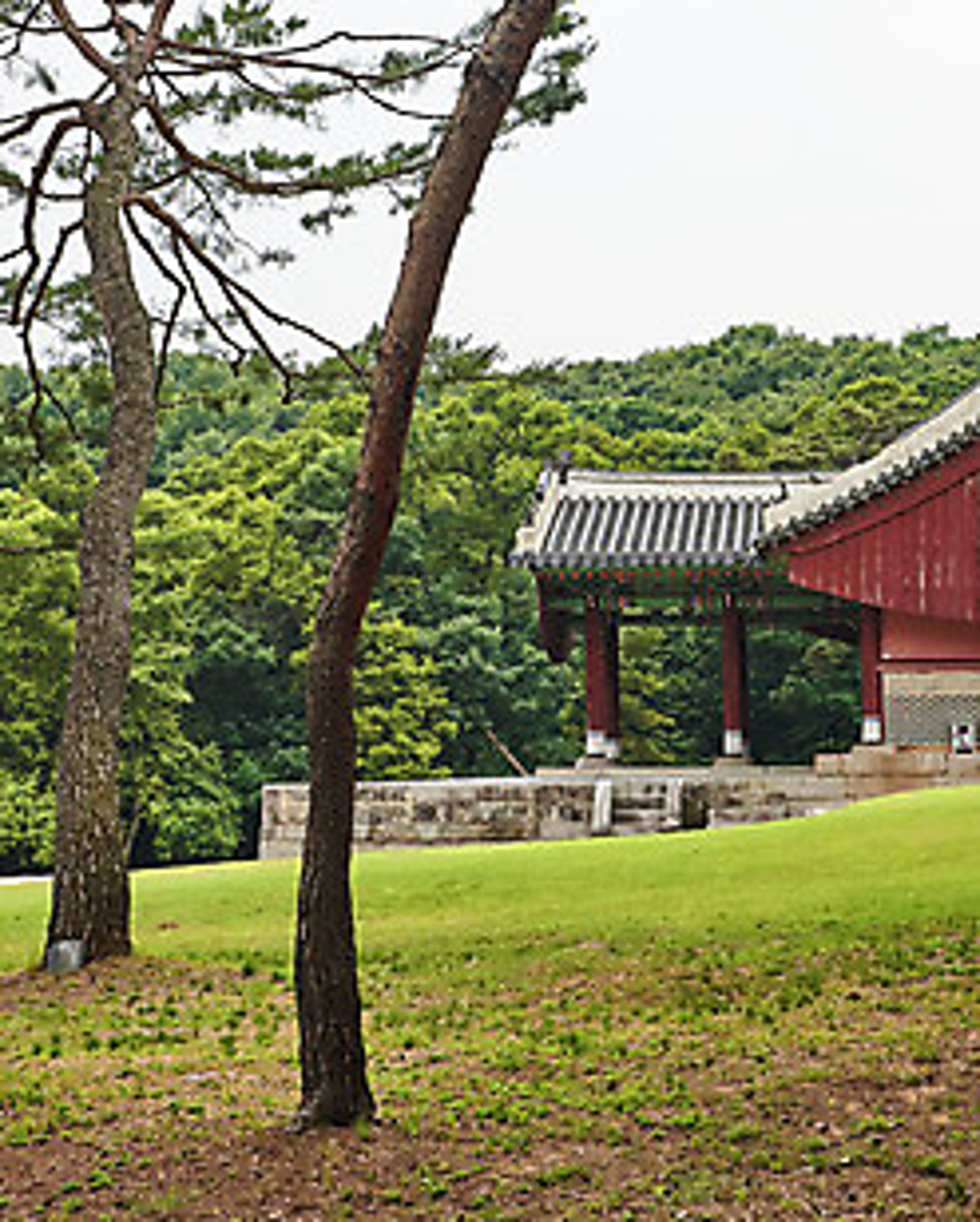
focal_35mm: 73
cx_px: 700
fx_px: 2643
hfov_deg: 20.9
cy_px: 440
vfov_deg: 25.9
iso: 1000
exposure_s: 1/3200
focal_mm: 40
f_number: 5.6
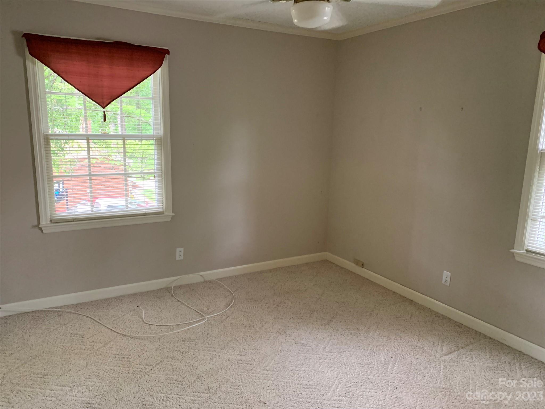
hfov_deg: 67.3
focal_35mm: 26
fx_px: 409
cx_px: 272
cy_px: 204
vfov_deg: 53.1
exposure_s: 1/60
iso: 400
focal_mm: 4.25
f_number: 1.8
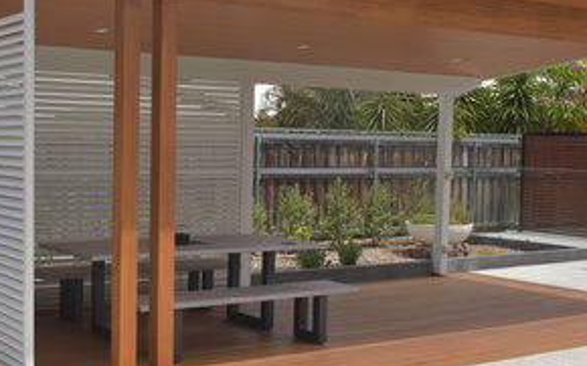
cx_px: 154
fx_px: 912
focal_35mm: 57
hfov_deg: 35.0
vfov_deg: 22.7
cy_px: 200
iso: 100
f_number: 16
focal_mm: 24
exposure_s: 1/100
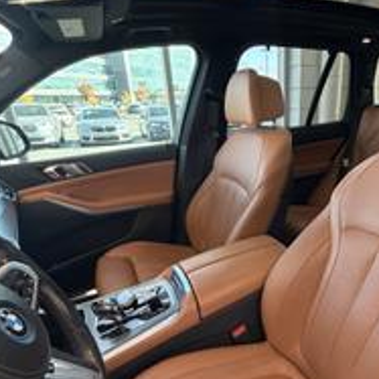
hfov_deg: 60.8
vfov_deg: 62.3
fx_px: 310
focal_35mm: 25
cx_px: 263
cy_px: 231
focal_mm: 2.22
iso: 320
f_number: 2.2
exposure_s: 1/69
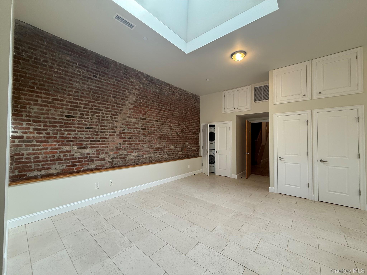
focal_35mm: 14
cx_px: 184
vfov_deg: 85.7
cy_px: 138
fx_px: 148
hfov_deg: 102.1
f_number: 2.2
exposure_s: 1/120
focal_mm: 2.22
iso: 125
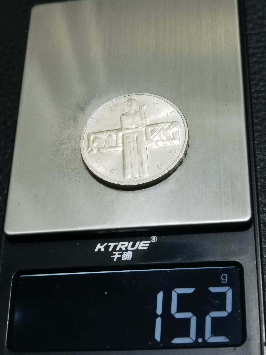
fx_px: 635
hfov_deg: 23.7
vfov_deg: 31.2
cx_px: 133
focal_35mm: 62
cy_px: 178
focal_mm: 6.67
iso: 125
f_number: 1.9
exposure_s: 1/100
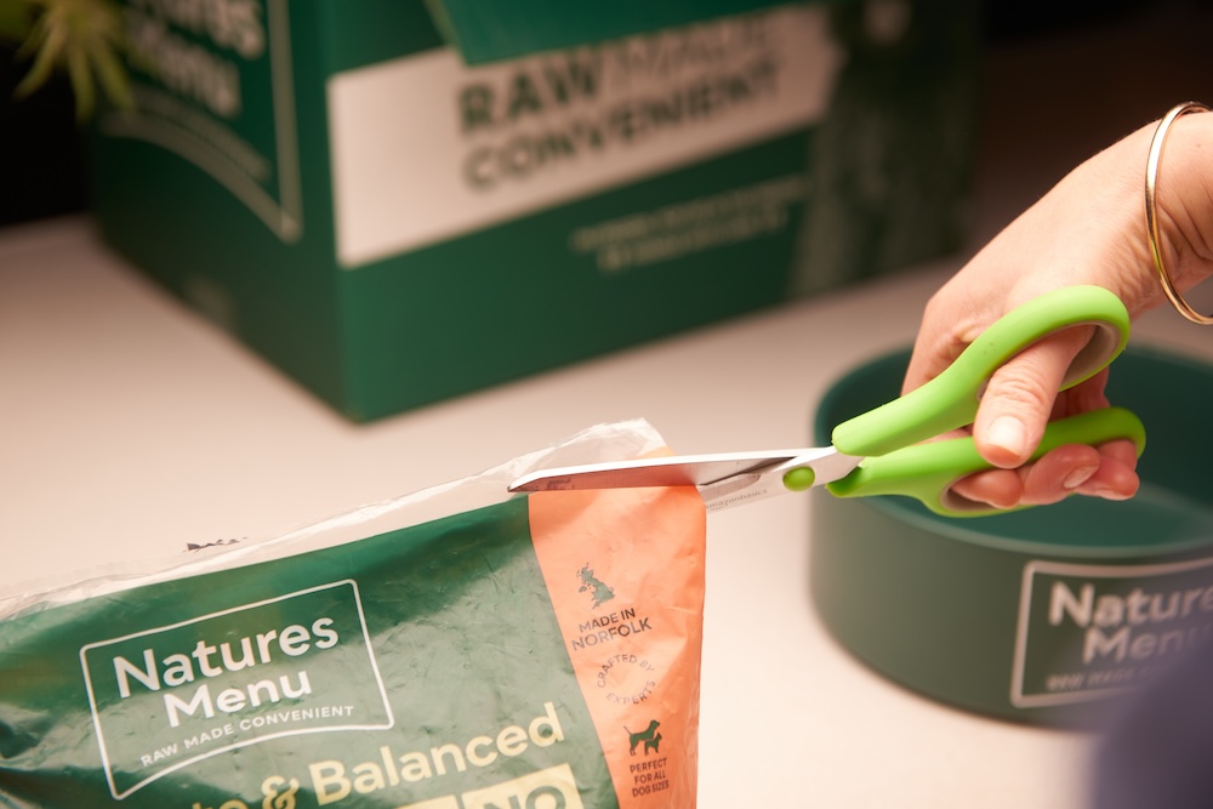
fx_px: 2359
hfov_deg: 28.8
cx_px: 606
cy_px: 404
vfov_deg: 19.5
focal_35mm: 70
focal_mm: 70
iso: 200
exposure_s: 1/160
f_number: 4.5
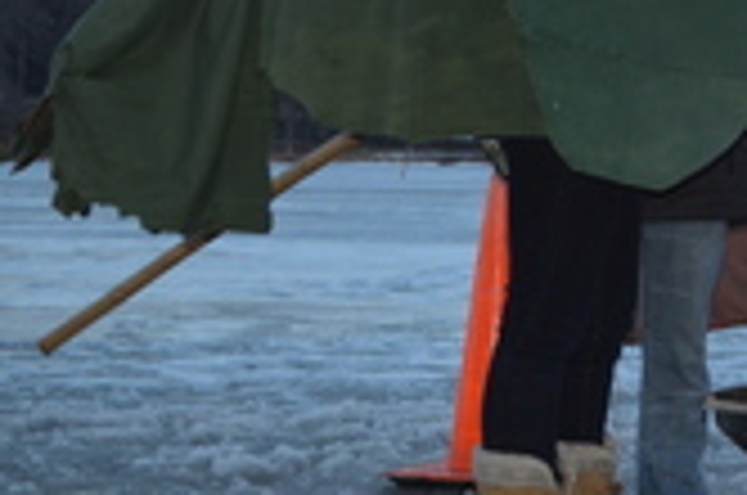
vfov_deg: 8.1
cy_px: -214
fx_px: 3438
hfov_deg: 11.9
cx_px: 1120
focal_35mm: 166
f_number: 5
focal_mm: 34
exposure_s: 1/80
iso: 400
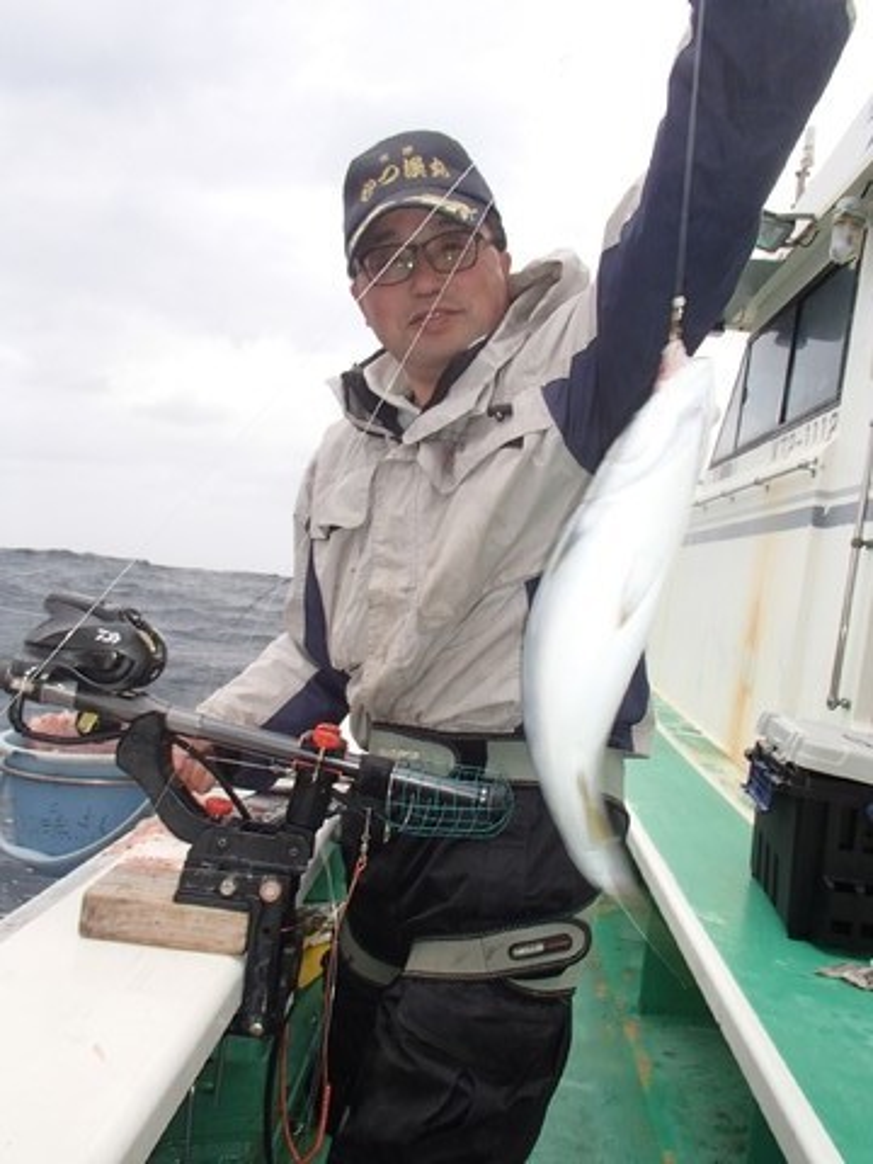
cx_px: 436
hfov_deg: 49.7
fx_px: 942
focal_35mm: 28
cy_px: 582
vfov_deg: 63.4
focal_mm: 5
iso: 100
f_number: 3.9
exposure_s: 1/160
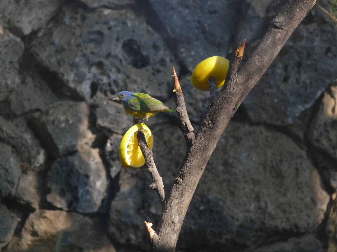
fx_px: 2726
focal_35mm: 280
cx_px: 168
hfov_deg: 7.1
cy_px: 126
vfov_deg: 5.3
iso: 160
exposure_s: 1/60
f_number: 4.9
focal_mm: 47
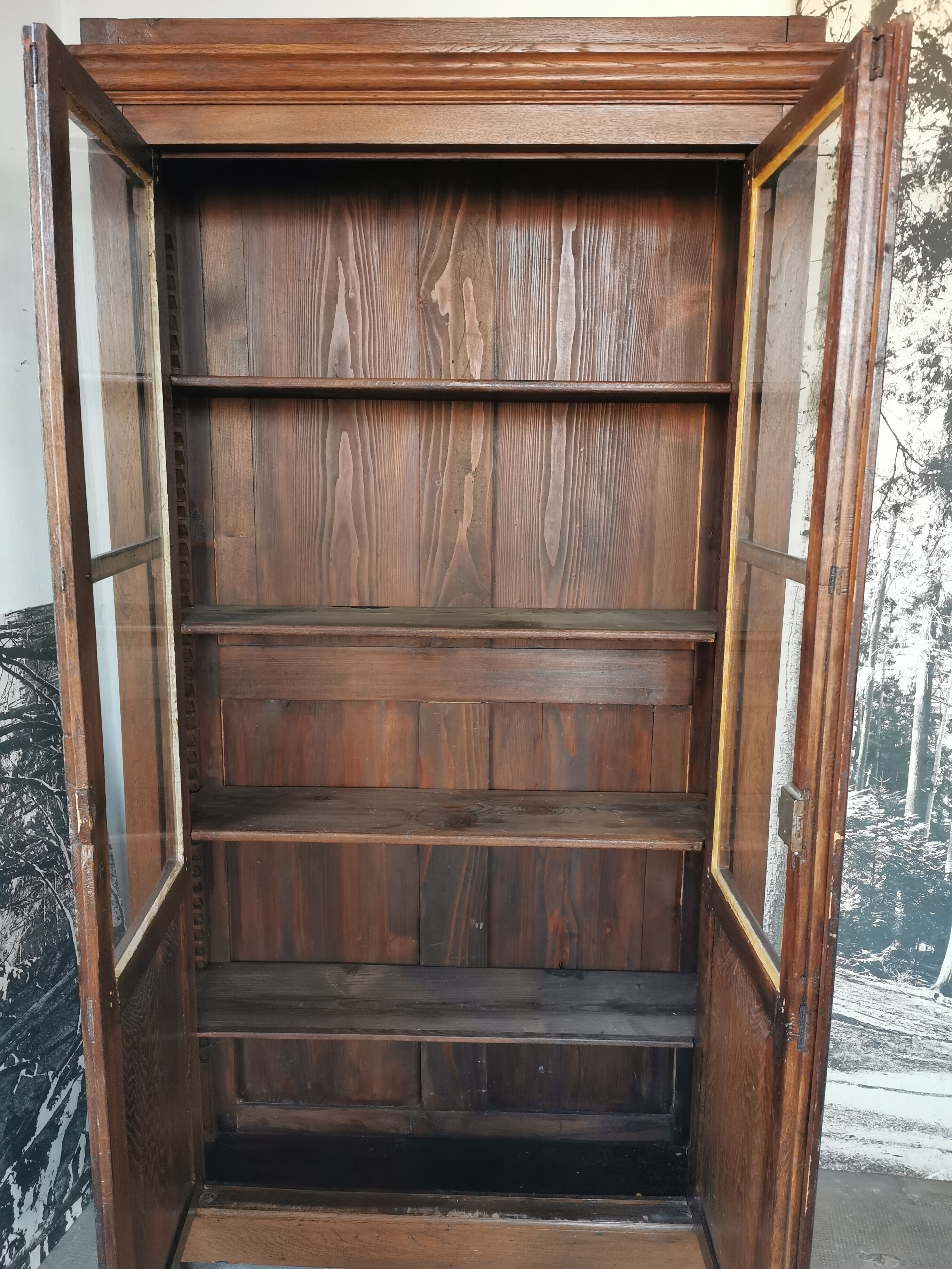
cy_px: 634
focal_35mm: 27
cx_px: 476
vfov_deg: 65.3
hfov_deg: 51.4
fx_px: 990
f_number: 1.6
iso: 250
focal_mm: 5.56
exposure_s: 1/50
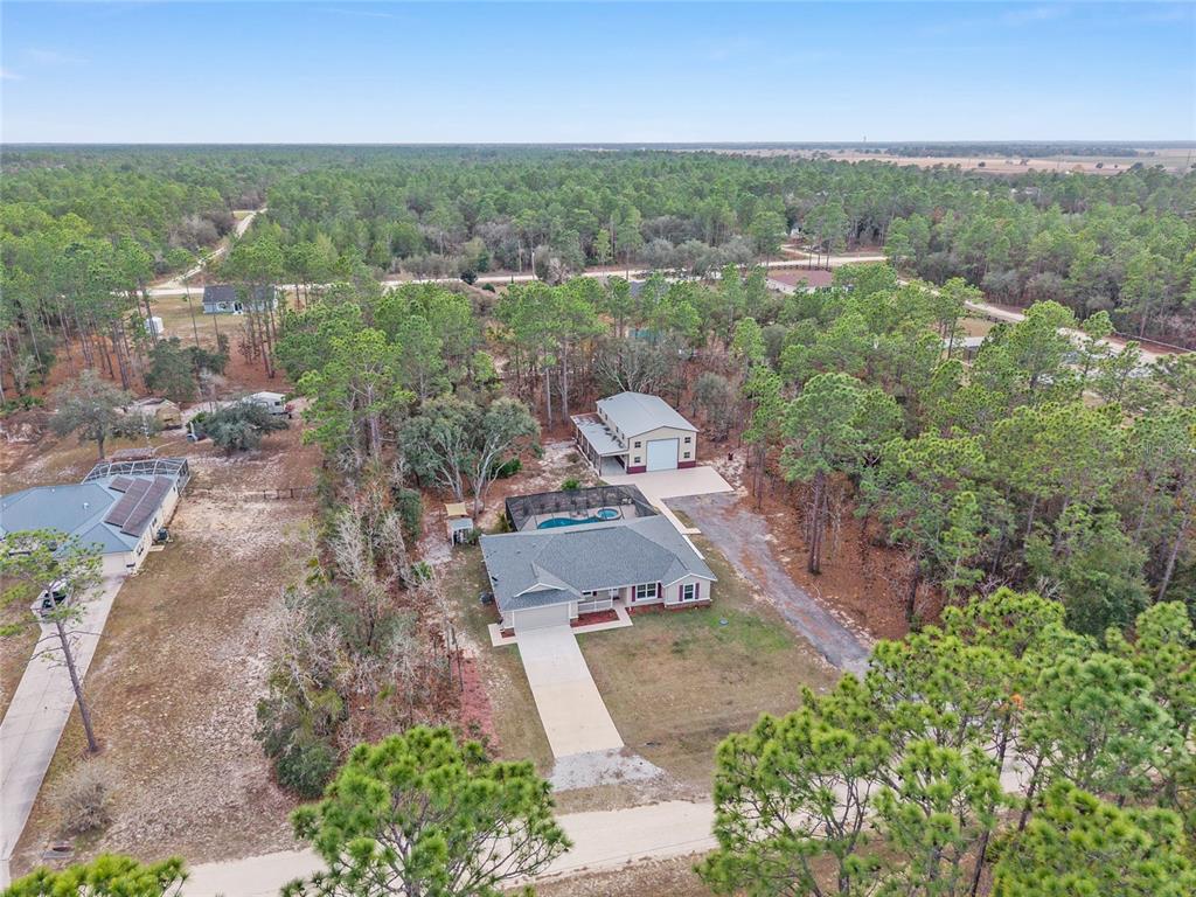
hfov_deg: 71.6
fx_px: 829
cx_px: 598
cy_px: 448
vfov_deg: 56.8
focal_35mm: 24
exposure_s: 1/1250
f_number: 1.8
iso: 340
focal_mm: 8.67
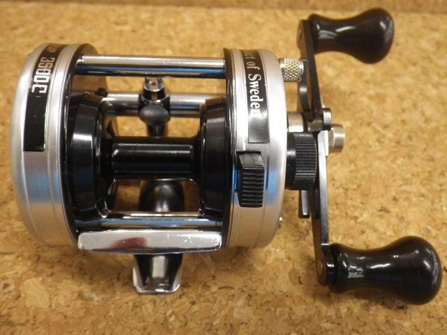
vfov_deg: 41.8
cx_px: 224
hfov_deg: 54.0
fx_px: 439
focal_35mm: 34
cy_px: 168
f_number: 3.8
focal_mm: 6.1
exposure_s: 1/50
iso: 400
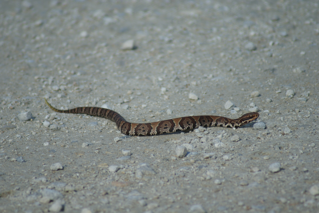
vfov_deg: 3.1
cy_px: 106
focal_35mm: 450
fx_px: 3991
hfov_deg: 4.6
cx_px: 160
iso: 100
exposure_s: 1/500
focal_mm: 300
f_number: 5.6
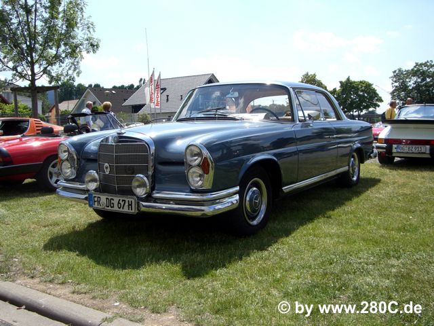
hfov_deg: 49.0
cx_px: 217
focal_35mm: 38
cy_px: 163
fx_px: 476
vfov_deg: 37.7
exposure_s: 1/500
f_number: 4.3
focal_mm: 6.2
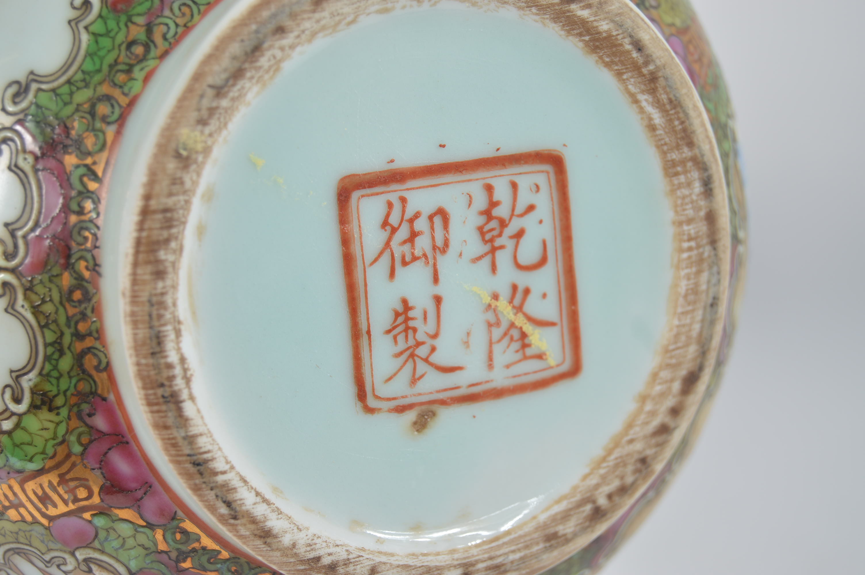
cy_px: 288
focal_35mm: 82
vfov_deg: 16.5
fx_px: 1981
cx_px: 432
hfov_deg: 24.6
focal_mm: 55
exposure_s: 1/80
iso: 100
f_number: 7.1
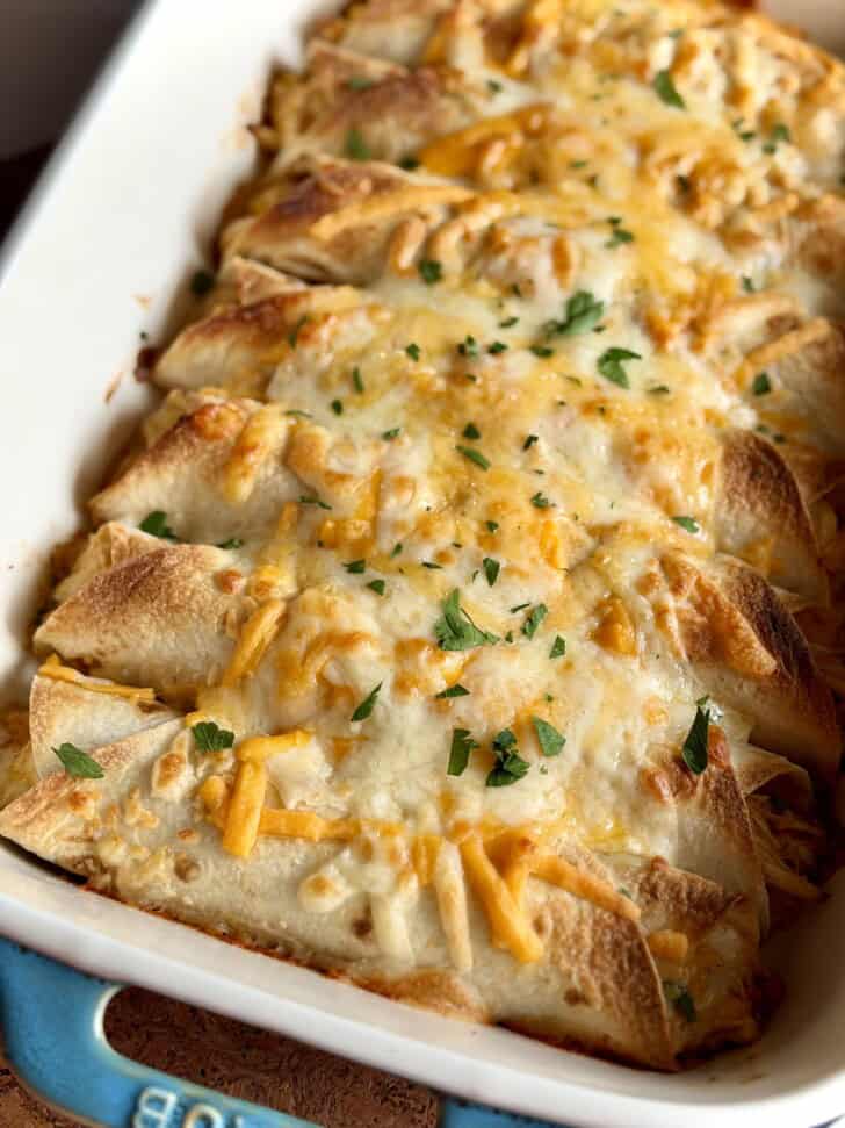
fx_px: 1563
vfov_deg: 39.7
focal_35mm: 48
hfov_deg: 30.3
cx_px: 422
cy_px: 564
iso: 100
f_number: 1.8
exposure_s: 1/116
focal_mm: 6.8
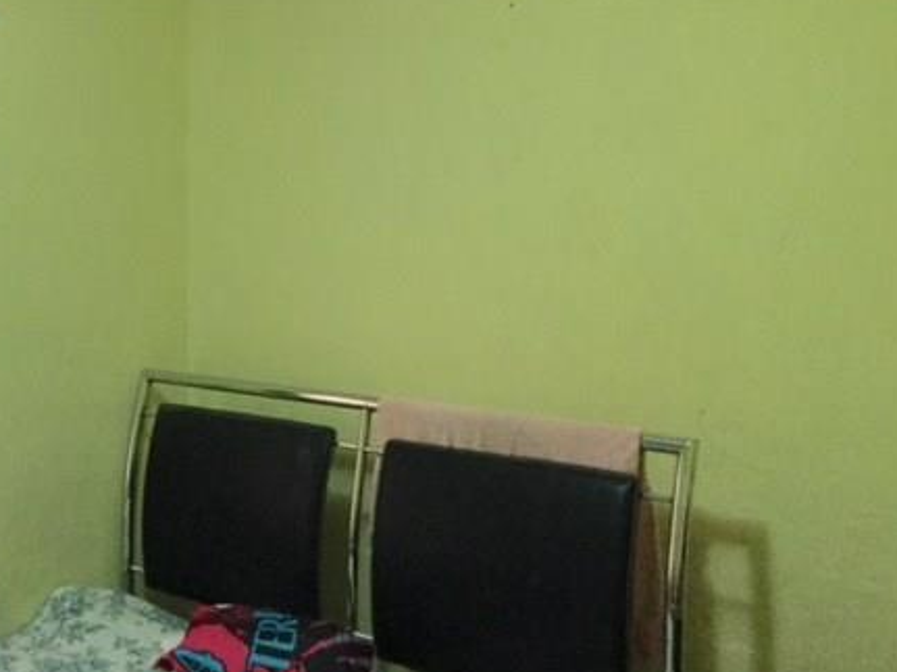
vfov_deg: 31.2
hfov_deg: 40.3
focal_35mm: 46
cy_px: 204
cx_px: 244
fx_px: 1192
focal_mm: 3.3
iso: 160
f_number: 2.4
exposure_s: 1/30
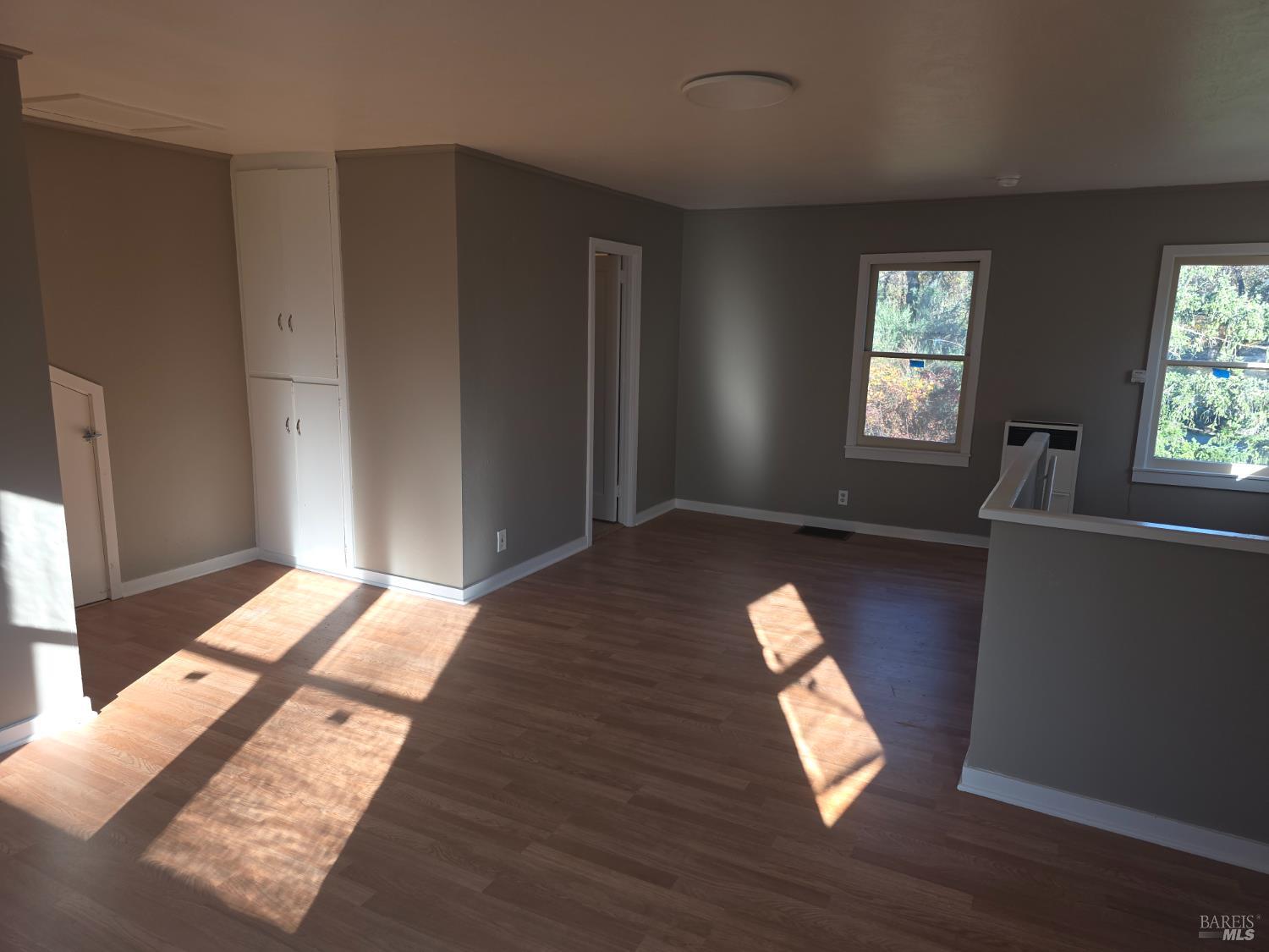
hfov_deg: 73.9
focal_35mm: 23
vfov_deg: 58.9
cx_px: 634
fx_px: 843
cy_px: 476
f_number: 1.7
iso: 16
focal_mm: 6.3
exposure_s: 1/60
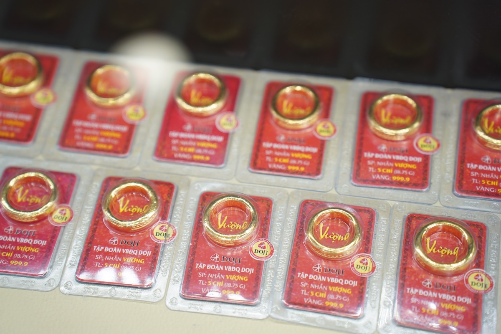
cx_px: 250
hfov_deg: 27.0
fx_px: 1044
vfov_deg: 18.2
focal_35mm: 75
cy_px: 167
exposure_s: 1/1600
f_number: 3.2
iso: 1250
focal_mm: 75
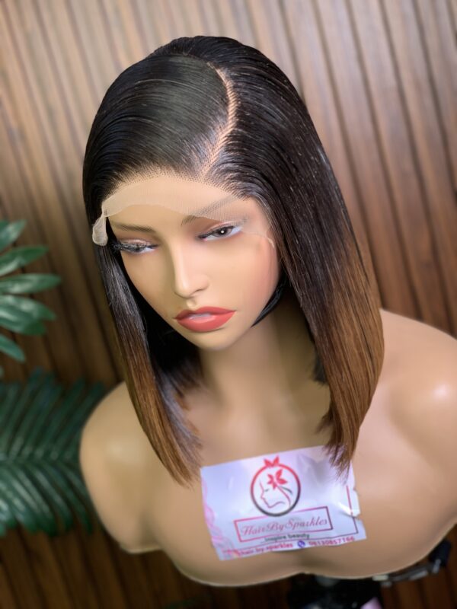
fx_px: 915
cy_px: 304
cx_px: 228
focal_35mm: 52
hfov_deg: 28.0
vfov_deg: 36.8
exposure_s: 1/100
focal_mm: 6
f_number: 2.4
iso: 20
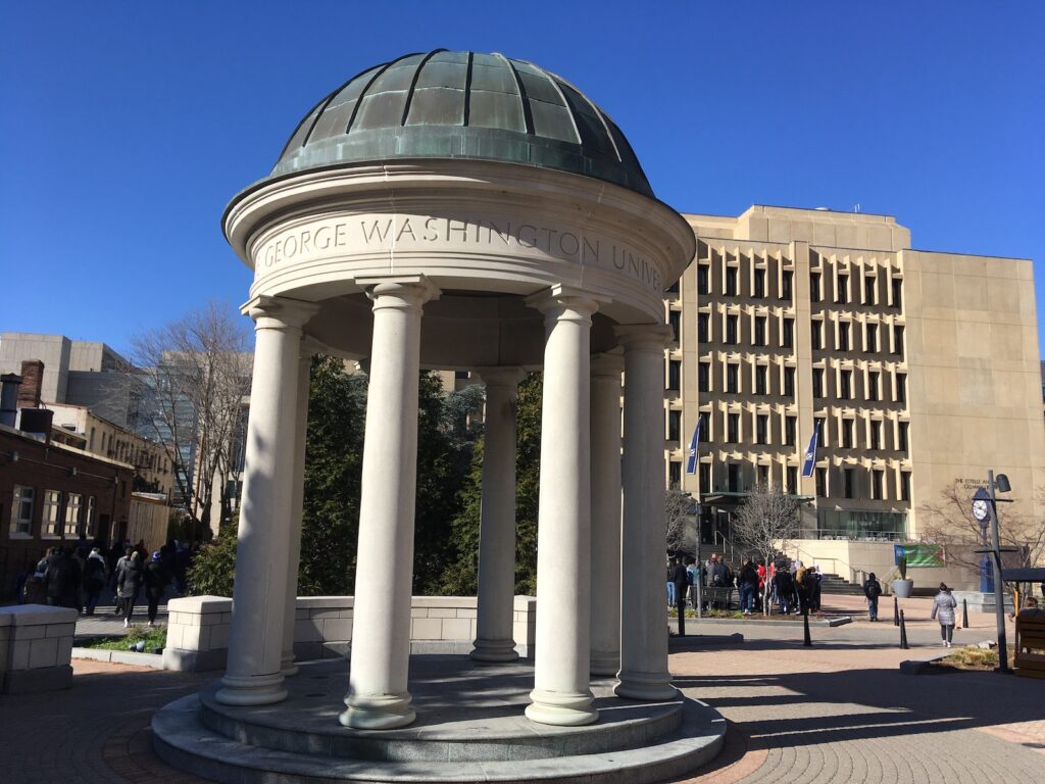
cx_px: 522
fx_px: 875
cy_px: 392
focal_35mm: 29
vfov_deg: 48.2
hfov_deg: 61.7
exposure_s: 1/1672
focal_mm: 4.15
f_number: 2.2
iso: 25
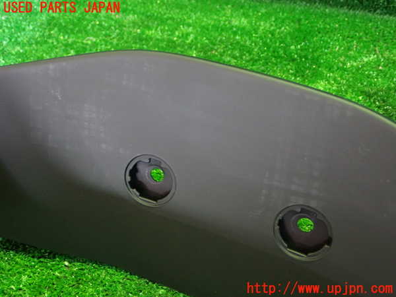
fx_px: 503
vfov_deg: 32.9
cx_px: 198
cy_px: 148
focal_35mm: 44
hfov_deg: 42.9
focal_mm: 7.84
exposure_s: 1/13
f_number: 2.9
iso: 800
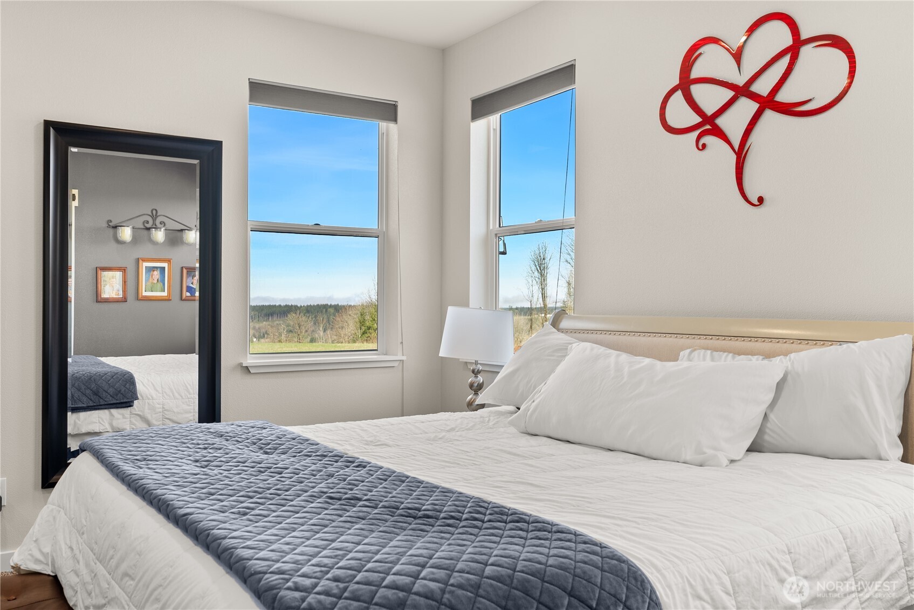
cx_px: 457
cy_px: 305
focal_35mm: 31
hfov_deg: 60.3
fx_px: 787
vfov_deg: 42.4
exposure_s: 1/6
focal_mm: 31
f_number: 10
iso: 500
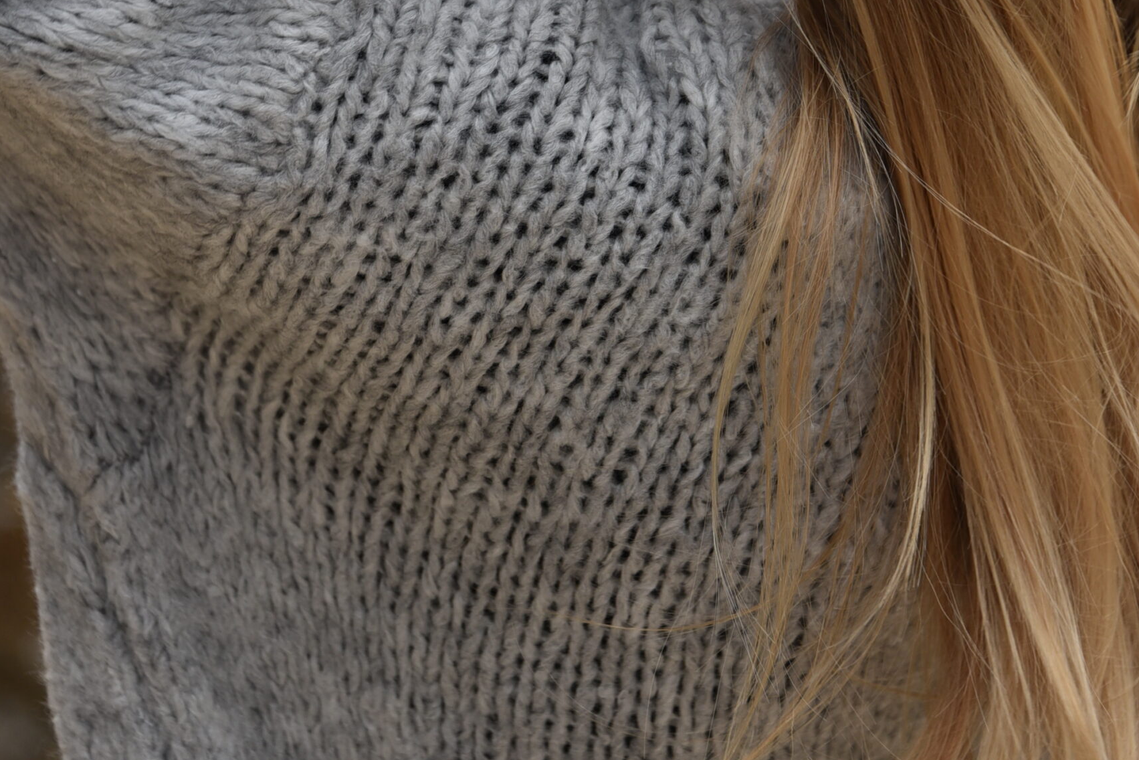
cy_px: 84
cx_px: 570
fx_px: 6898
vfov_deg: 6.3
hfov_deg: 9.4
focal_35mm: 218
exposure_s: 1/1250
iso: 400
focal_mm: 145
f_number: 5.6
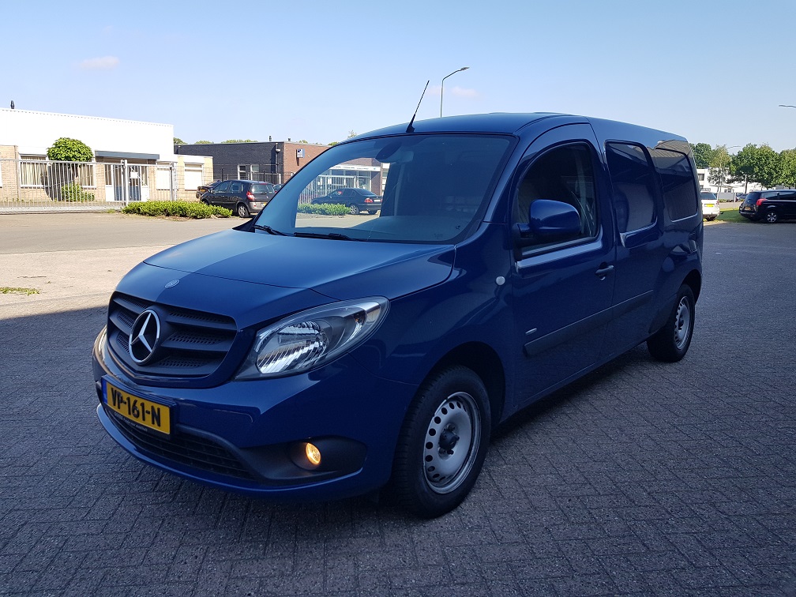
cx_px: 398
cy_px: 298
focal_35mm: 26
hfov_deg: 67.3
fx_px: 598
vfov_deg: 53.1
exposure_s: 1/936
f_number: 1.7
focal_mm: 4.2
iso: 40
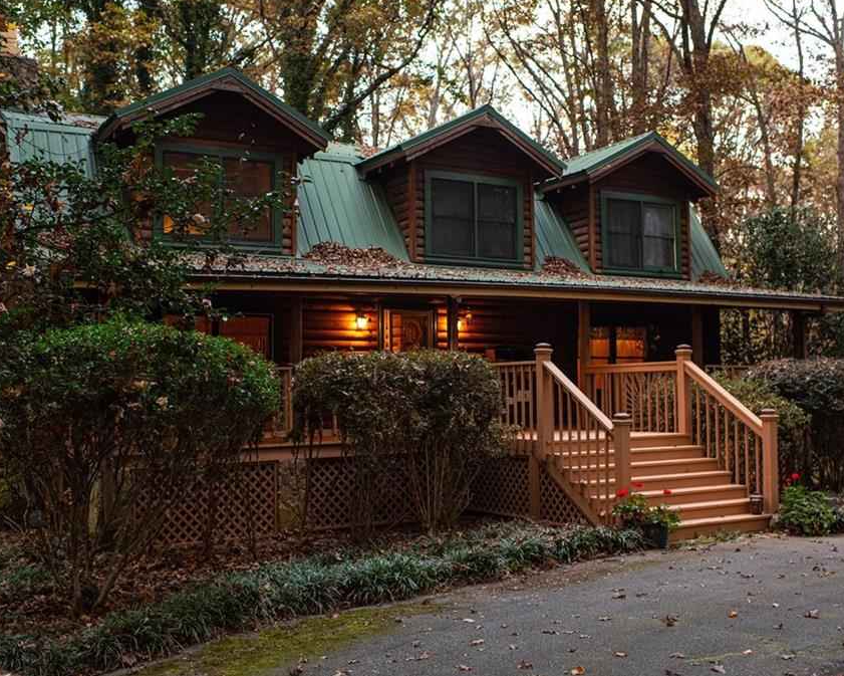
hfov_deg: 45.8
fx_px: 999
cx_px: 419
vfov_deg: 37.3
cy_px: 335
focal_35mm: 40
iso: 800
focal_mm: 35
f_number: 3.5
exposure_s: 1/125
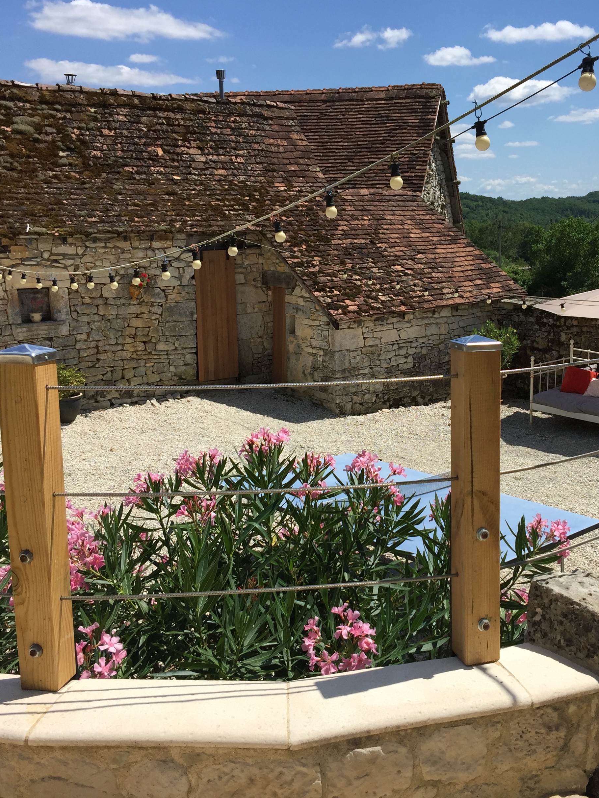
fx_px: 900
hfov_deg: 36.5
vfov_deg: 47.9
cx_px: 398
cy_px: 401
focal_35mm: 39
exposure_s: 1/2825
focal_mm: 4.15
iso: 32
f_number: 2.2
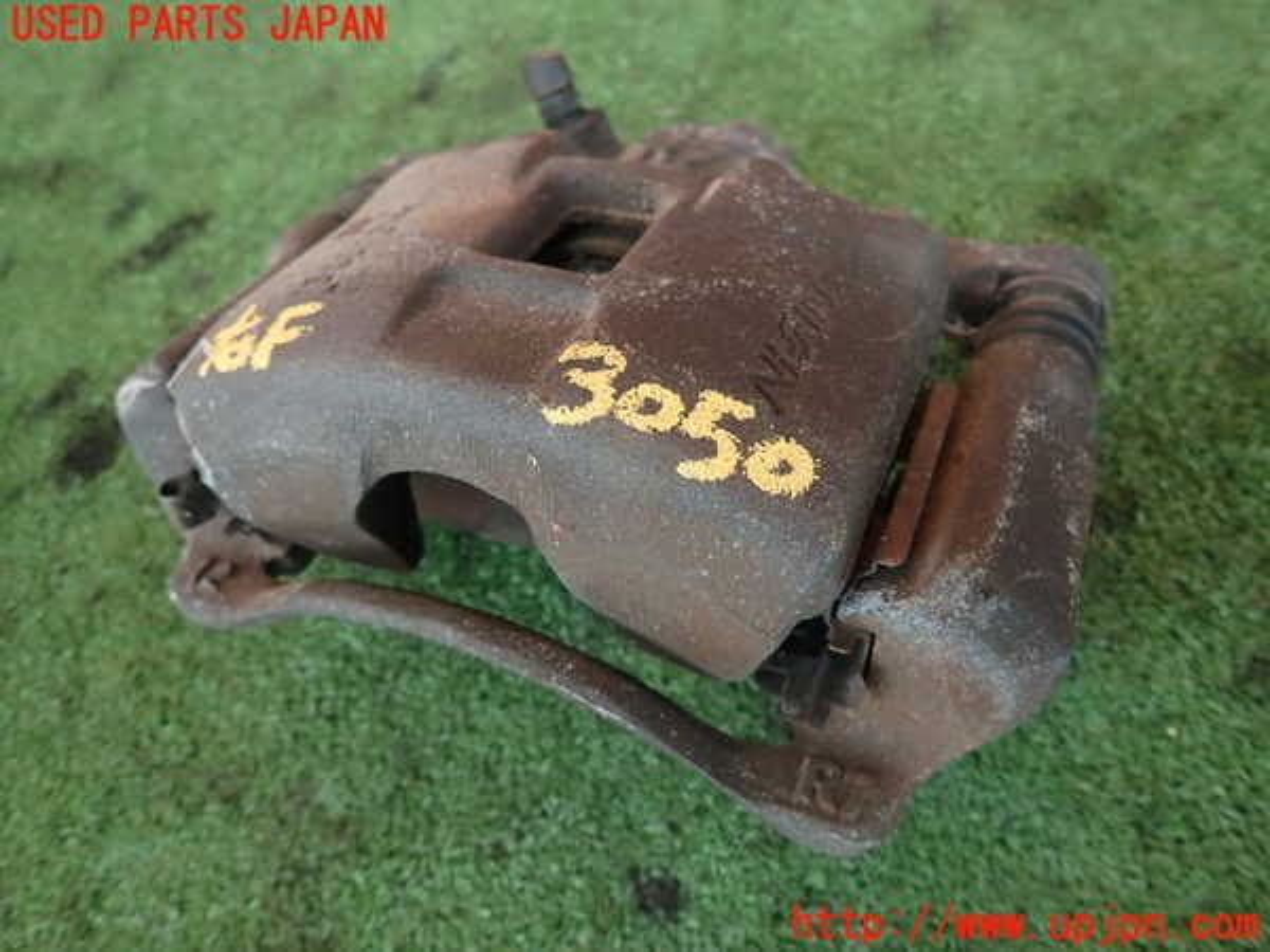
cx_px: 635
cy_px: 476
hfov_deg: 69.4
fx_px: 917
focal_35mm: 25
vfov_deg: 54.9
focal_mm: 4.5
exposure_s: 1/100
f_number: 2
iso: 100
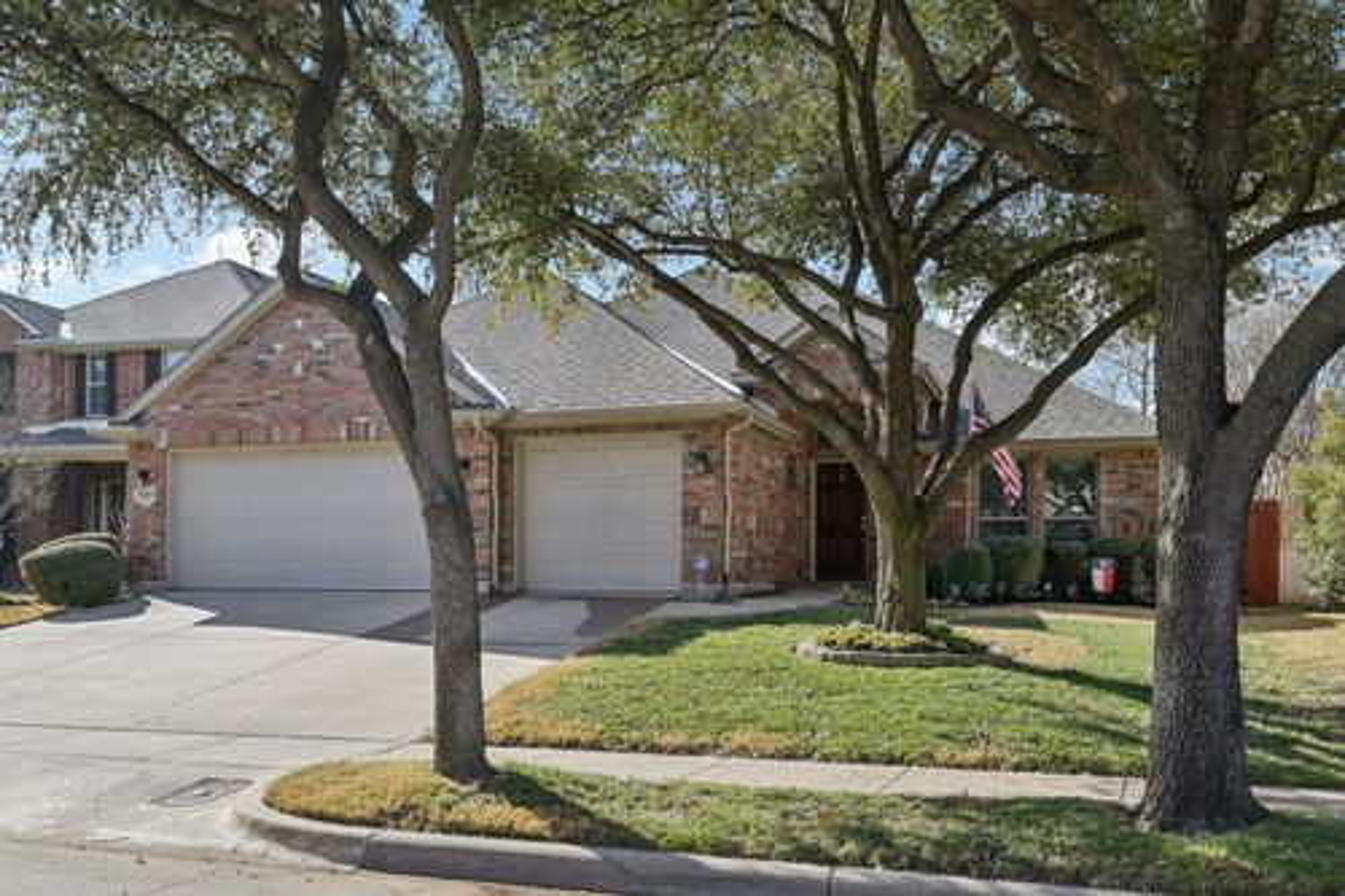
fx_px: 1120
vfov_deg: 43.6
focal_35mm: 30
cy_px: 448
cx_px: 672
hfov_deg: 61.9
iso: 400
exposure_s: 1/640
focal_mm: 30
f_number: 8
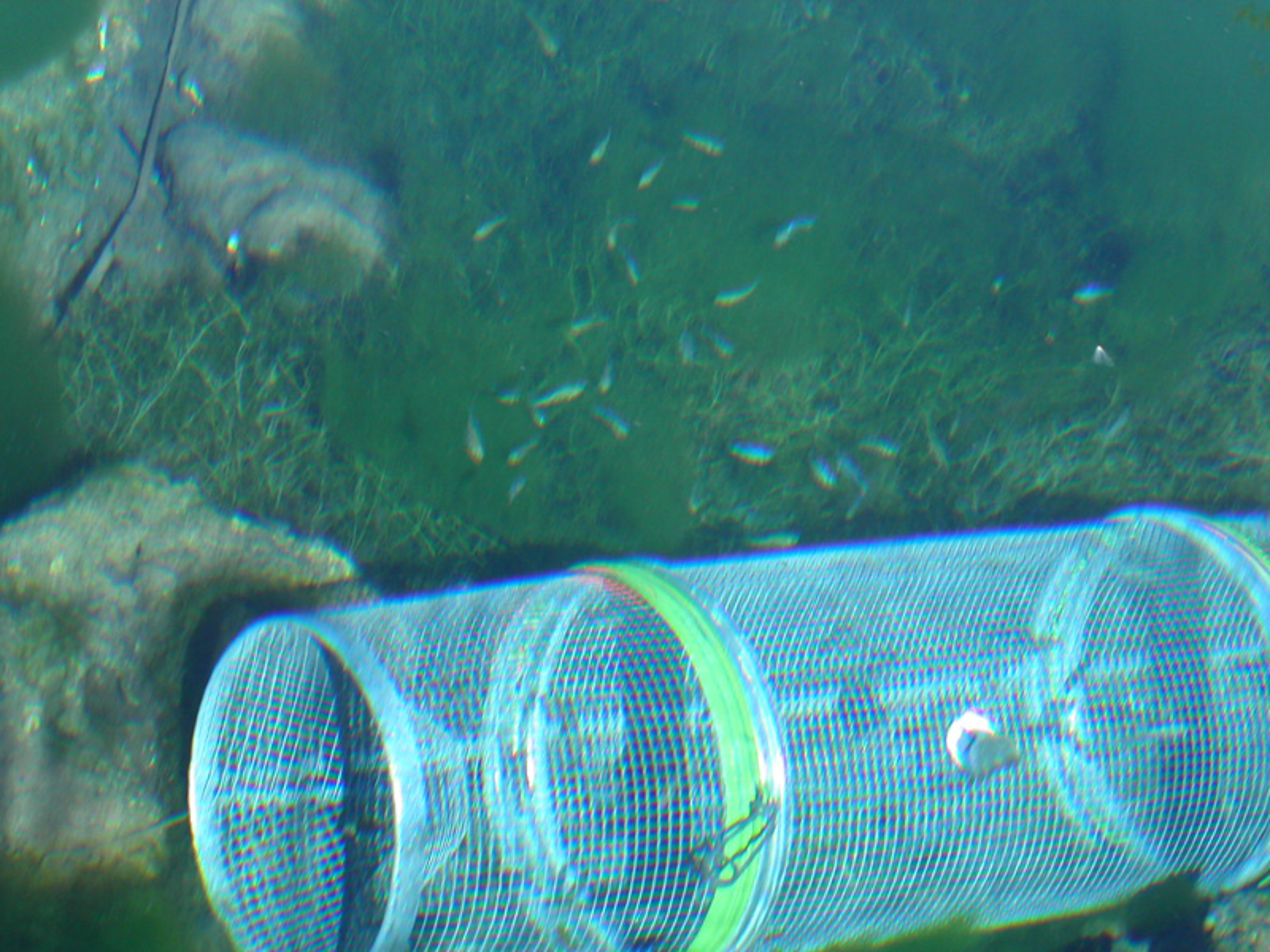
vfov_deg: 13.0
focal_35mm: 114
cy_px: 476
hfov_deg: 17.3
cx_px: 635
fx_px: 4182
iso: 100
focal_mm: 23.4
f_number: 5.6
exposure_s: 1/180
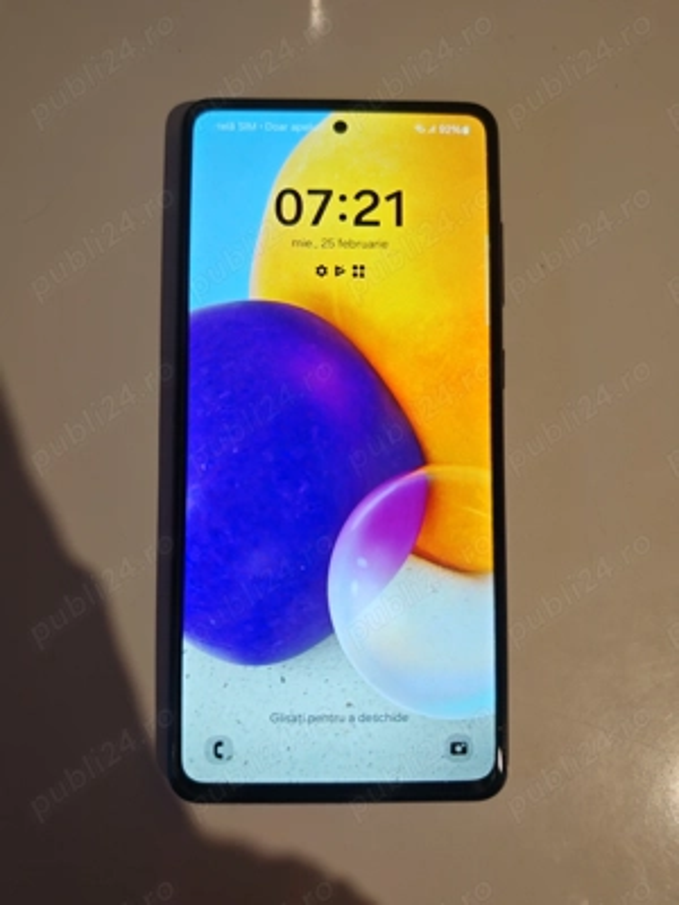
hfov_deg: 51.4
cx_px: 340
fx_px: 706
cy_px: 452
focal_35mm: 27
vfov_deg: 65.3
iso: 125
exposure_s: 1/50
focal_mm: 6.83
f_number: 1.4
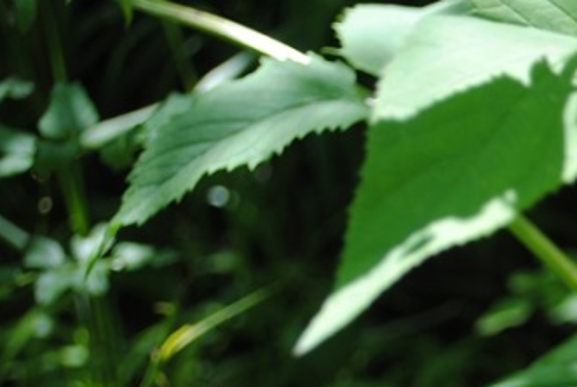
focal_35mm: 168
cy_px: 575
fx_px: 2691
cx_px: 832
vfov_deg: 8.1
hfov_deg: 11.8
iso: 100
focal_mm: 35
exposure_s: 1/125
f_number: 5.6
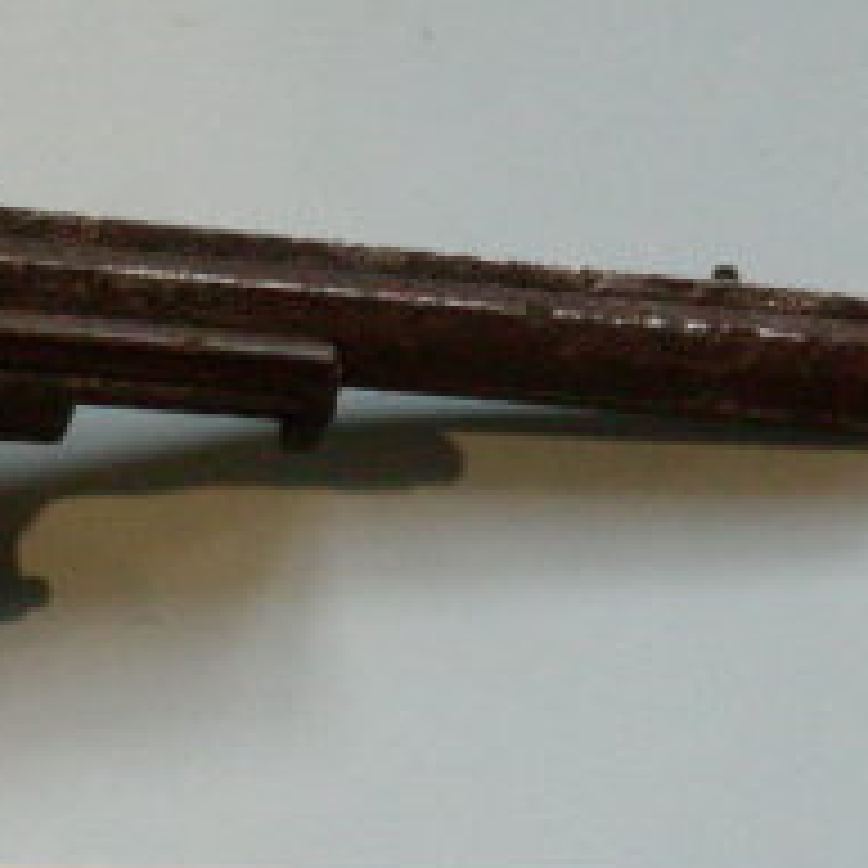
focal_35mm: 339
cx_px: -58
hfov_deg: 5.2
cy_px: 618
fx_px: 9617
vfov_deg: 5.2
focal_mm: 24.7
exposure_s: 1/342
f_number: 4
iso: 400
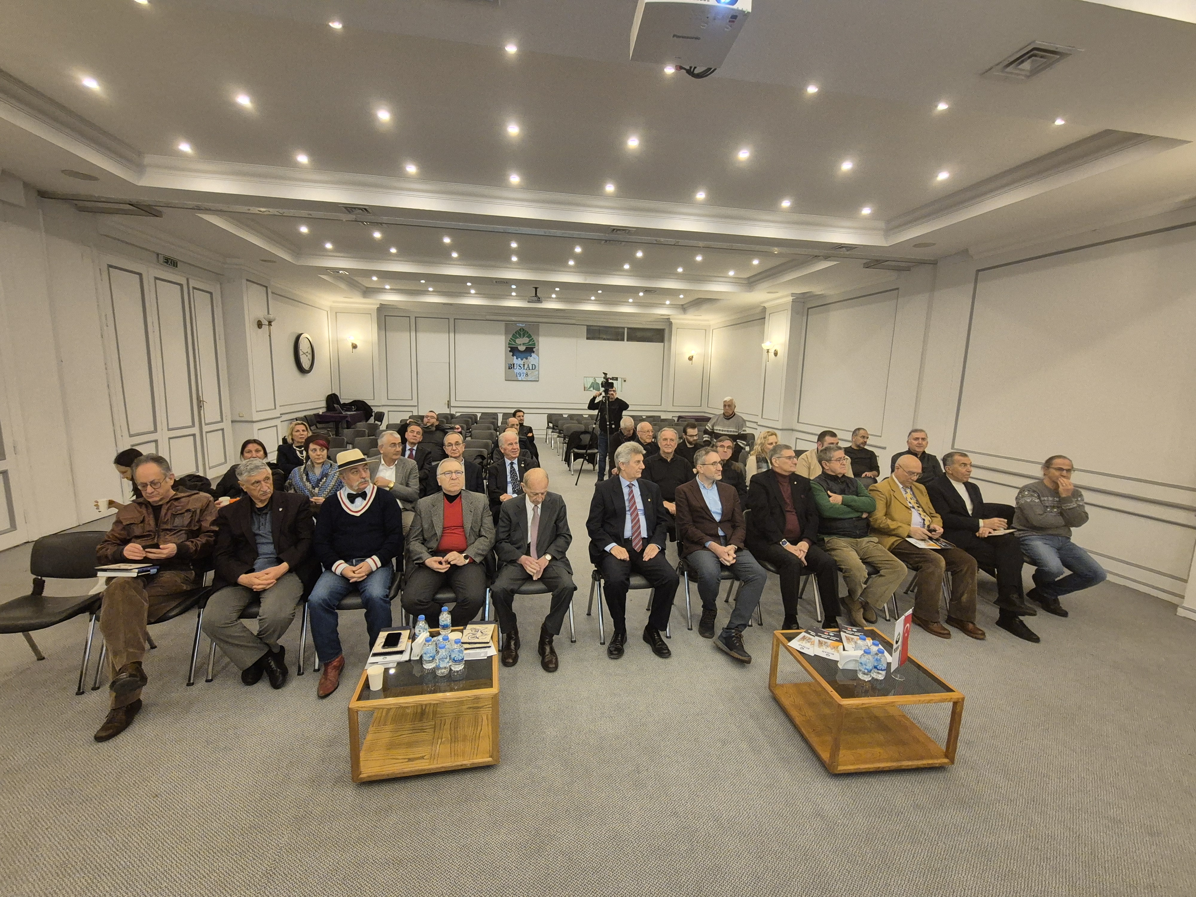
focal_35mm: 13
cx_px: 598
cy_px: 448
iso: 800
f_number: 2.2
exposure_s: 1/50
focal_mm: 2.2
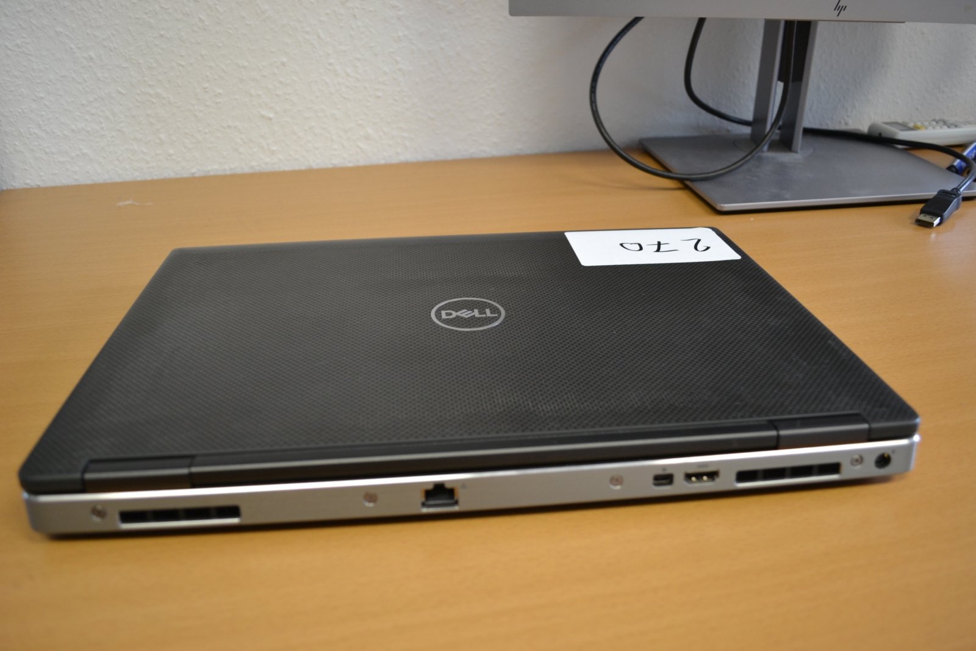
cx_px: 488
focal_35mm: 27
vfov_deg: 47.9
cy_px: 326
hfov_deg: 67.4
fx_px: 732
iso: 400
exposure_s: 1/20
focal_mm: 18
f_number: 3.5
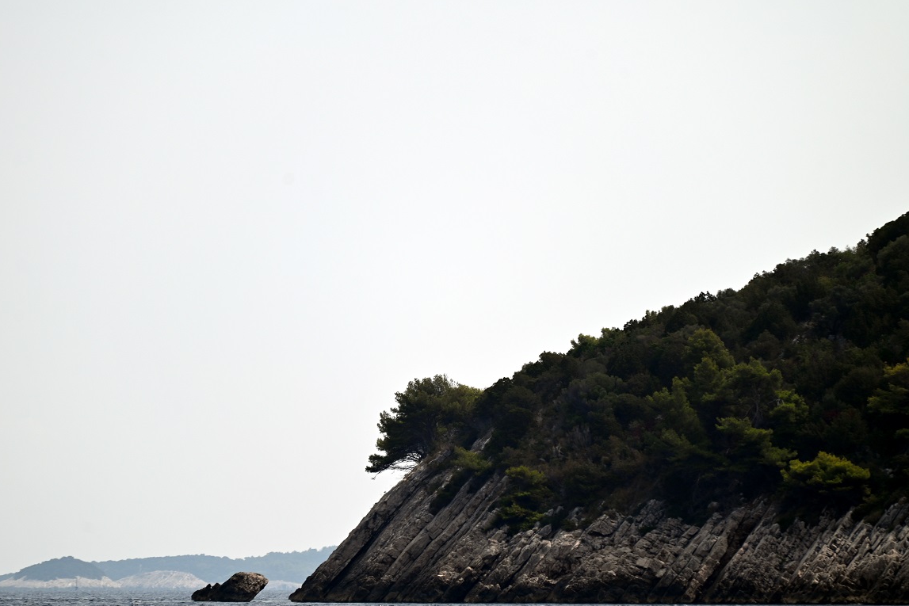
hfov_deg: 6.1
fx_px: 8585
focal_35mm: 340
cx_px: 441
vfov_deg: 4.0
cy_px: 315
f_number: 5.6
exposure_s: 1/1000
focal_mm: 300
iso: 110
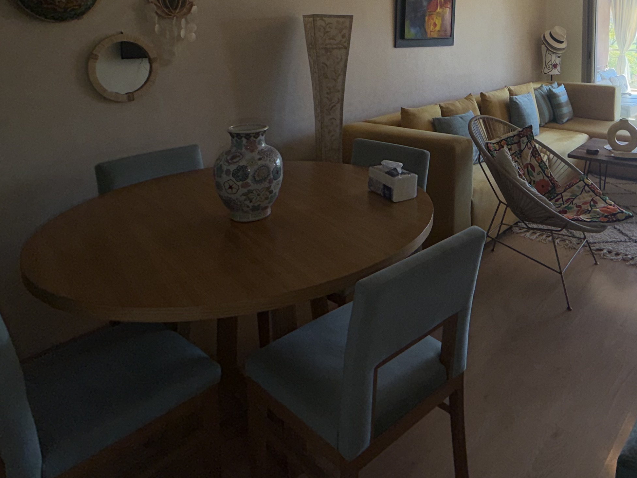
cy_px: 62
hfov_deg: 60.1
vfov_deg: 44.6
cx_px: 429
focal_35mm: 29
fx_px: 534
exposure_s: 1/100
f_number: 2.2
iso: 16
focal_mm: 2.22
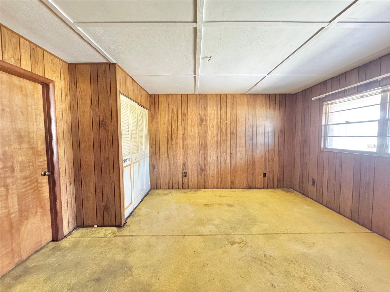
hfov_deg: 102.1
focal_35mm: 14
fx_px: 158
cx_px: 195
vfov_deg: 85.7
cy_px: 146
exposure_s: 1/60
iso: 1000
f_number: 2.2
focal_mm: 2.22
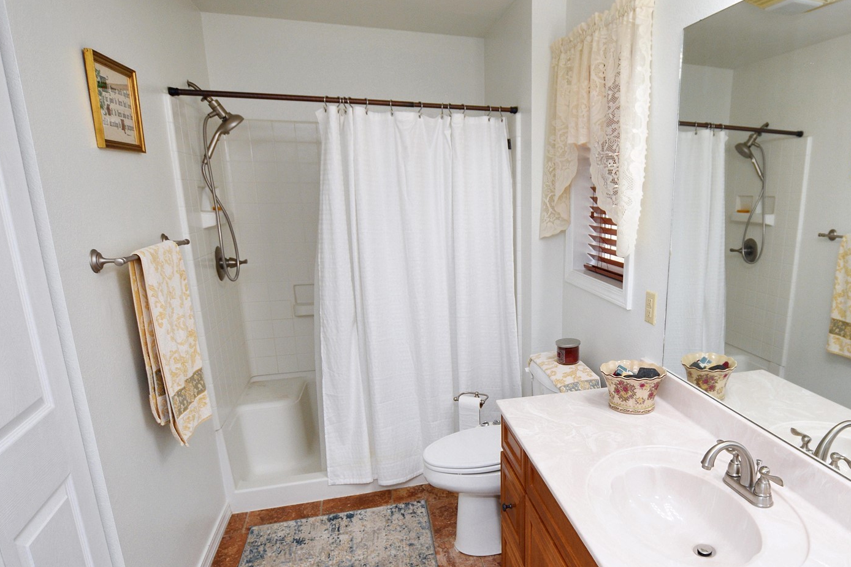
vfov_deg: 56.7
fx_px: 520
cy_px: 342
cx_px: 568
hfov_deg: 76.1
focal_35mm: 22
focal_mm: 10
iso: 400
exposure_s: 1/80
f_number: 4.5
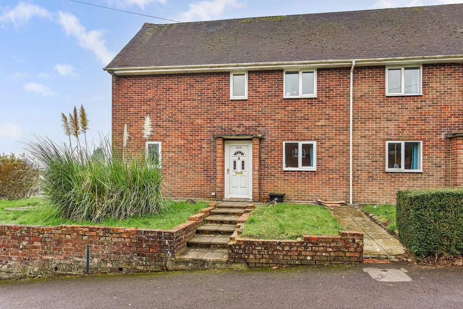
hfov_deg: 81.2
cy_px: 154
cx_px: 232
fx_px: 270
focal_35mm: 21
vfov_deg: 59.6
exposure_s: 1/125
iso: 400
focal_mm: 21
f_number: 7.1
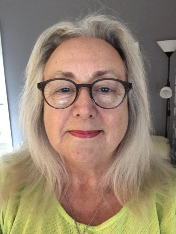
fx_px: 217
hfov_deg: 44.2
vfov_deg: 56.8
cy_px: 117
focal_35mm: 32
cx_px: 88
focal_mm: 2.87
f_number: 2.2
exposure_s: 1/17
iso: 640
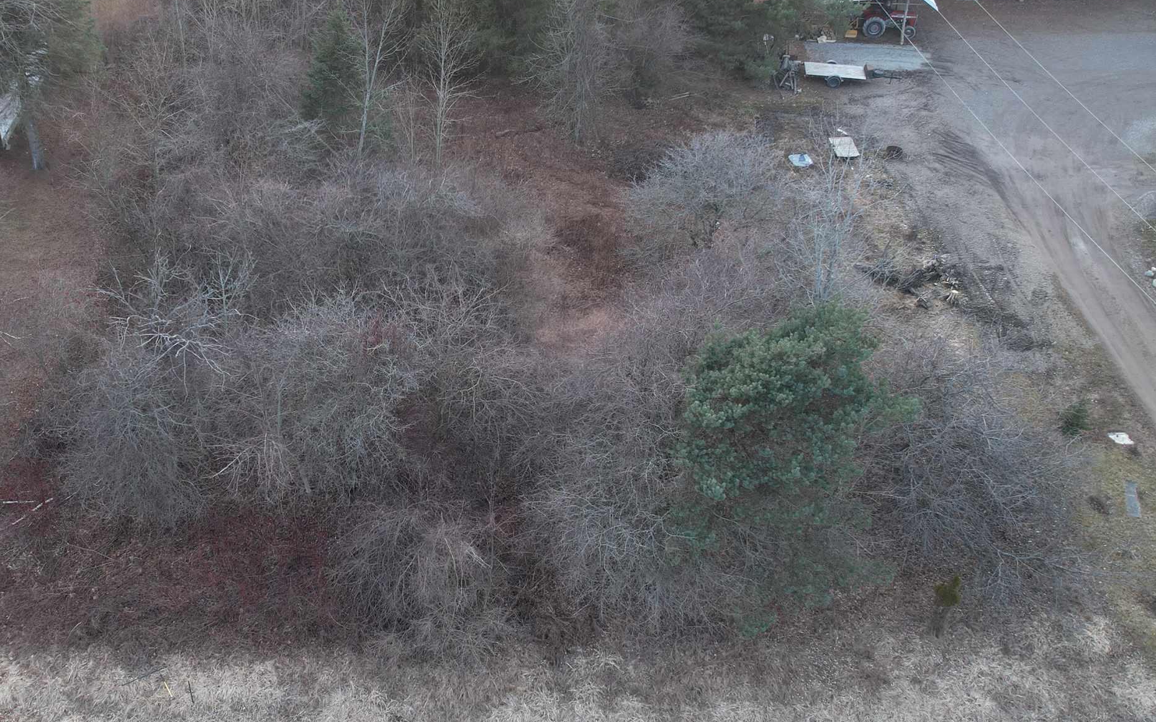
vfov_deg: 34.4
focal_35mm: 37
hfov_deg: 51.9
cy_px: 358
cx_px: 397
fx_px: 1166
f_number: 2.8
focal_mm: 8.38
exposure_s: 1/25
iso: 100
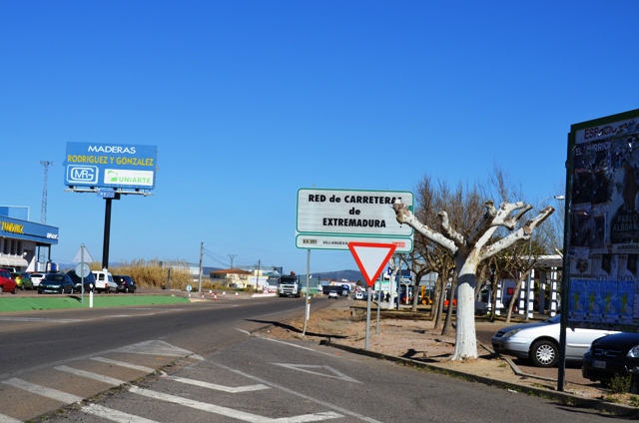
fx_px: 1063
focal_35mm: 60
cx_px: 320
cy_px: 212
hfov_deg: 33.5
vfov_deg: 22.5
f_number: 10
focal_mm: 40
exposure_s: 1/400
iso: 100
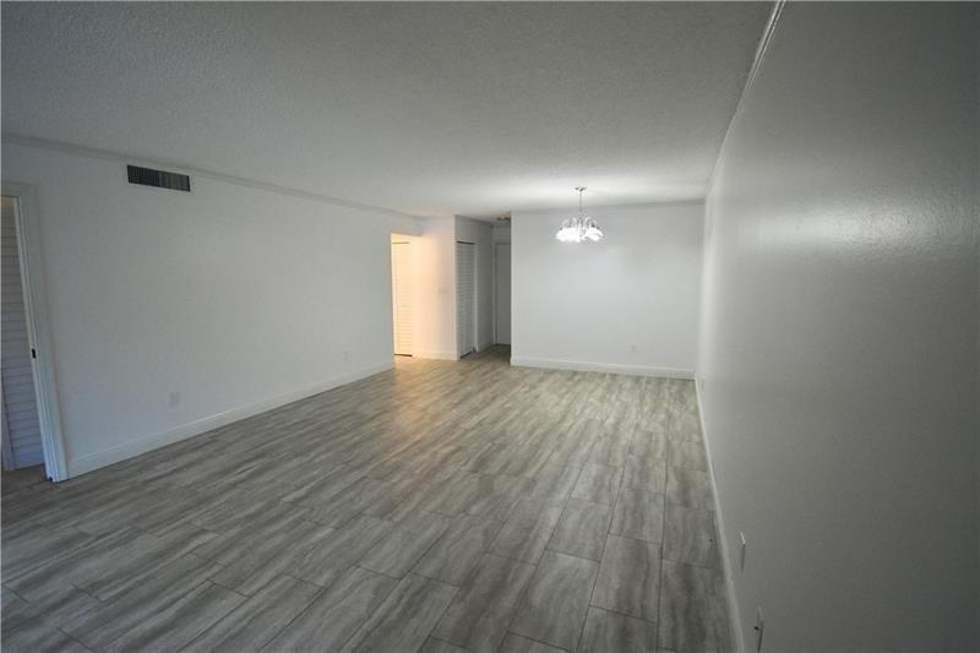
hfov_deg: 100.4
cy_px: 326
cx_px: 490
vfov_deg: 77.3
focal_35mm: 15
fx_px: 408
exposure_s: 1/125
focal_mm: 10
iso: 2000
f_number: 4.5
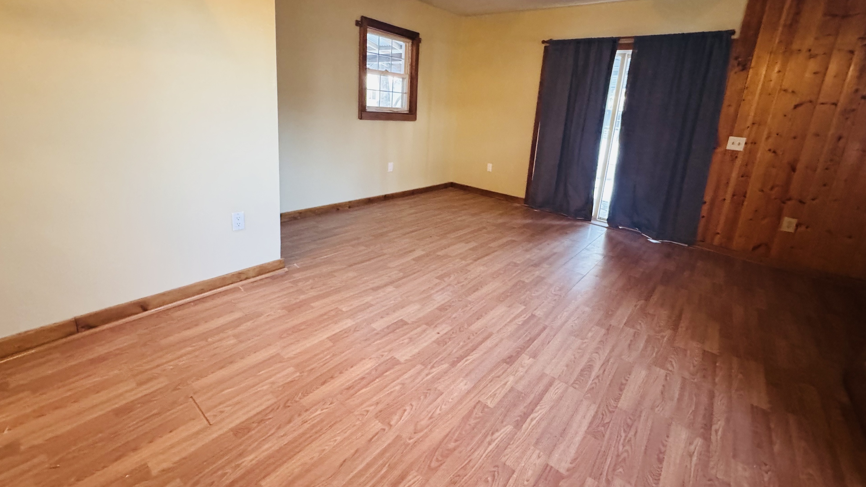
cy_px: 193
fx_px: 367
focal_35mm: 16
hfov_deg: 99.4
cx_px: 444
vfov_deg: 66.4
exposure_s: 1/60
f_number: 2.2
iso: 1250
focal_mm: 2.22
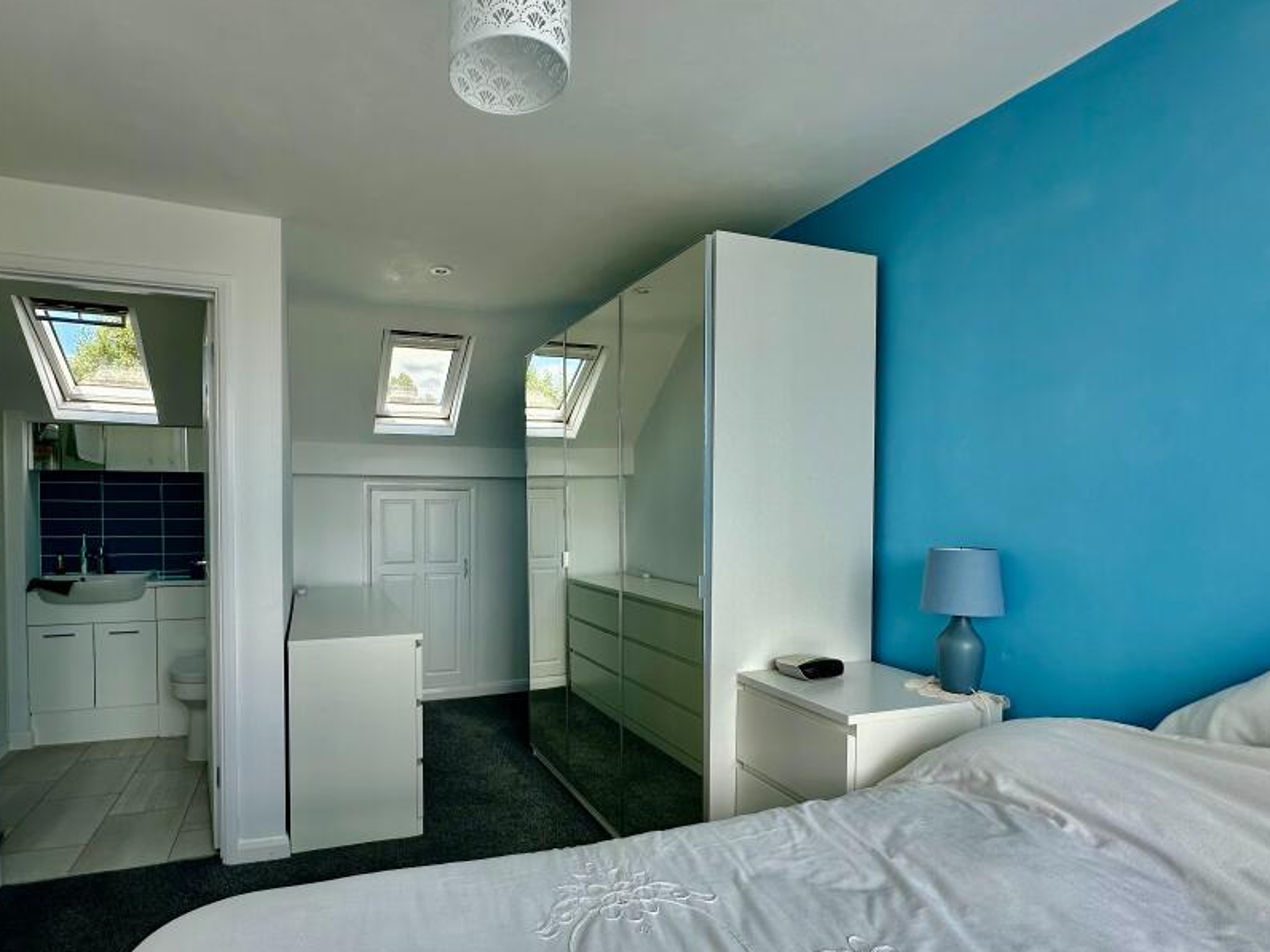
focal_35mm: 18
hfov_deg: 86.7
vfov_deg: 71.4
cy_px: 525
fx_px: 660
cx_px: 512
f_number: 2.2
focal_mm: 2.22
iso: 40
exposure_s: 1/313
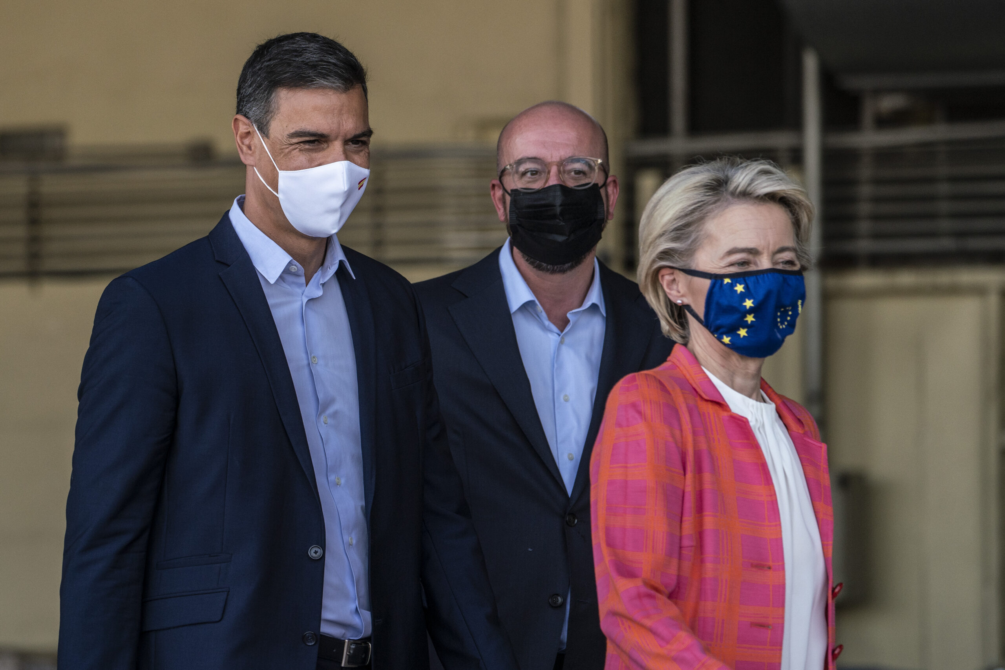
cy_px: 335
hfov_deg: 10.0
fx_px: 5751
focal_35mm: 206
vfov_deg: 6.7
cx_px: 502
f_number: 5.6
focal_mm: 206
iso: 640
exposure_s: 1/640
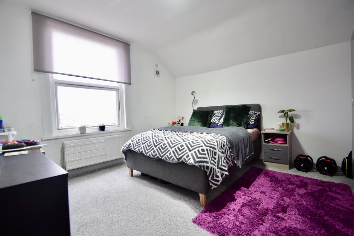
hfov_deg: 100.4
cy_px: 118
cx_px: 177
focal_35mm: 15
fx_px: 148
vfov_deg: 77.3
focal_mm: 10
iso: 500
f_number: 4.5
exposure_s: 1/15
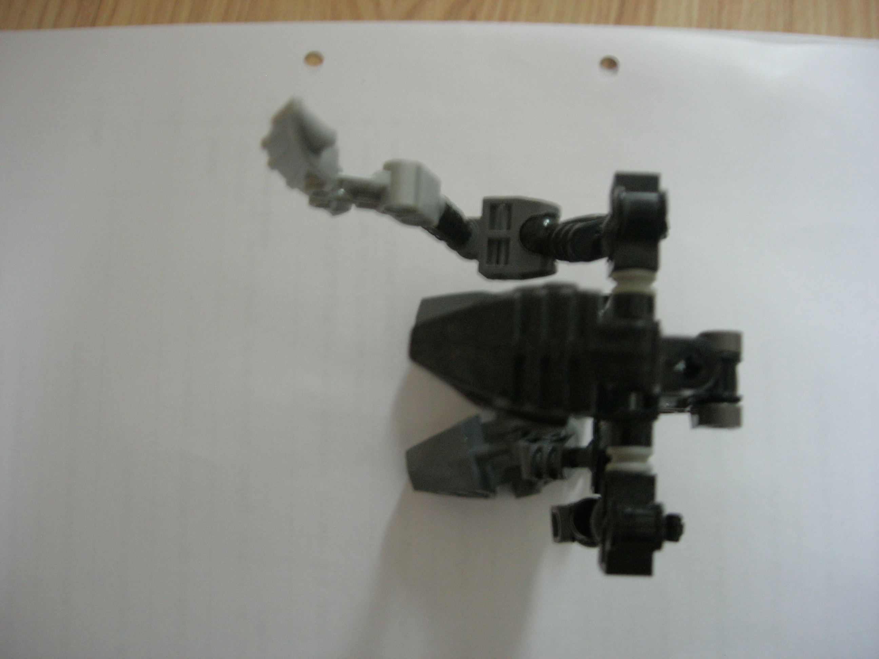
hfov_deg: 49.0
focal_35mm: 38
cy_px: 330
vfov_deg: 37.7
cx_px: 440
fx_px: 965
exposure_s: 1/4
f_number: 2.8
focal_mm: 7.8
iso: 128
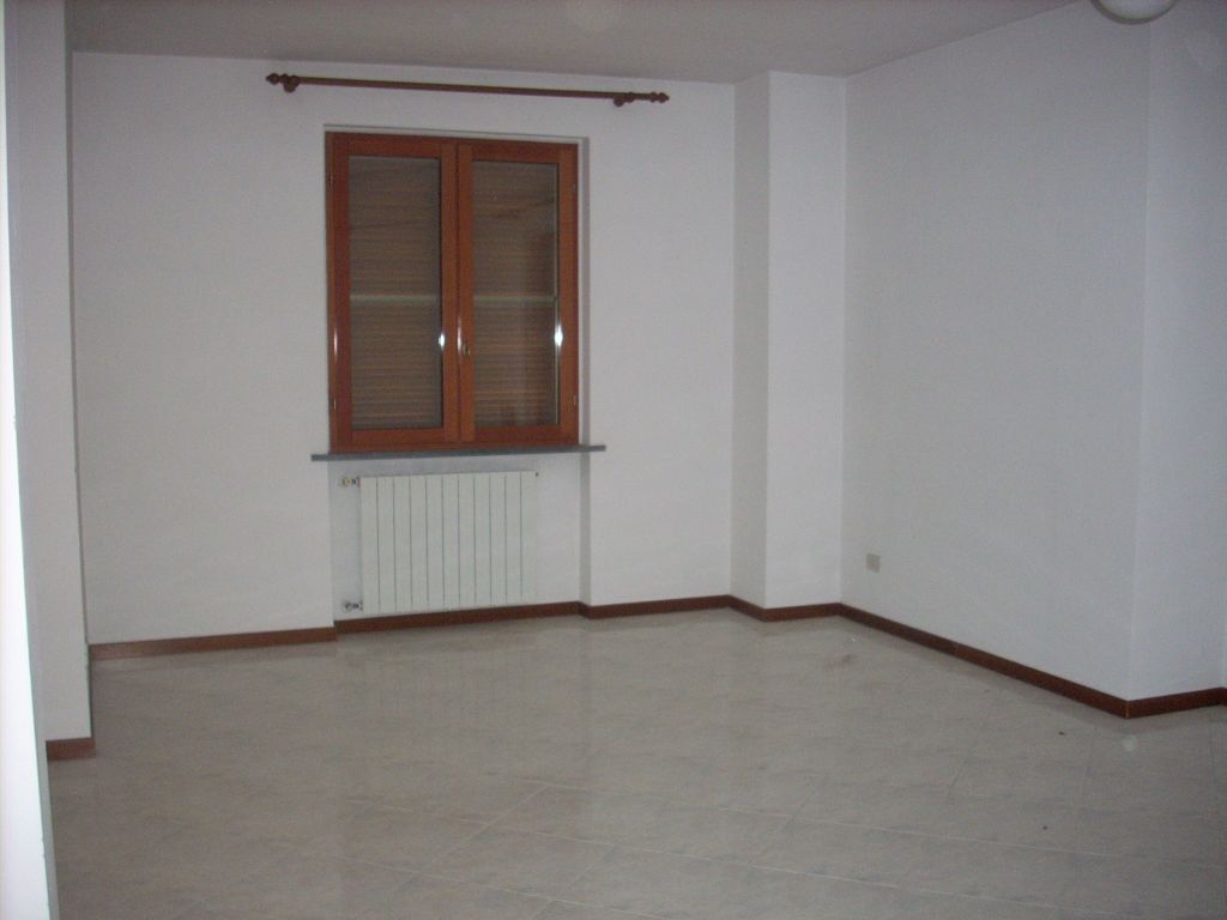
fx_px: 1312
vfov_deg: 38.7
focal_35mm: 37
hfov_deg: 50.1
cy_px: 460
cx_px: 614
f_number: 2.8
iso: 259
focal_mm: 6.2
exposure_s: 1/60
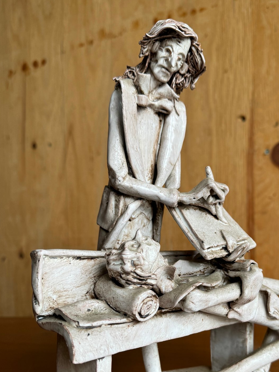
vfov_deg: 53.0
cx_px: 177
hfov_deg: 41.4
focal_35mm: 34
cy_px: 245
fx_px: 365
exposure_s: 1/120
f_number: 1.78
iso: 125
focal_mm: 6.76
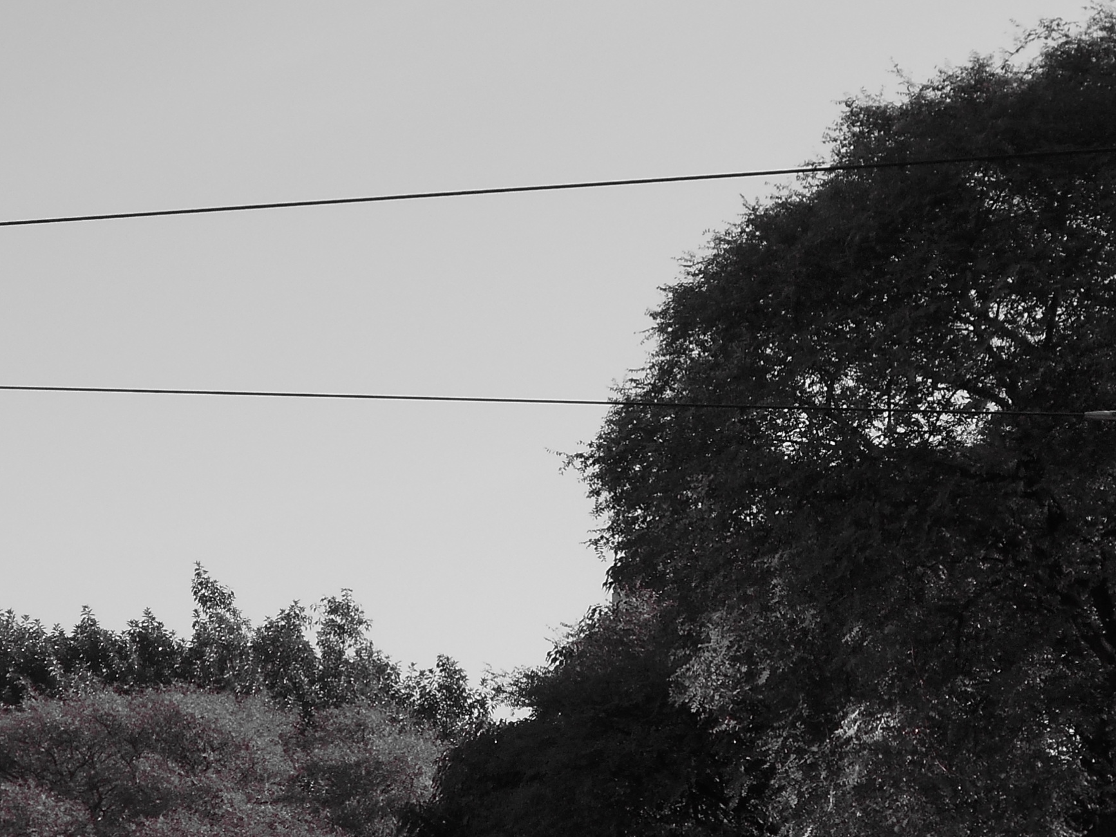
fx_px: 5159
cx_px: 524
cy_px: 437
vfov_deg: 9.3
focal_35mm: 160
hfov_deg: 12.3
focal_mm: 13.5
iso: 80
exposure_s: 1/250
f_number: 5.8
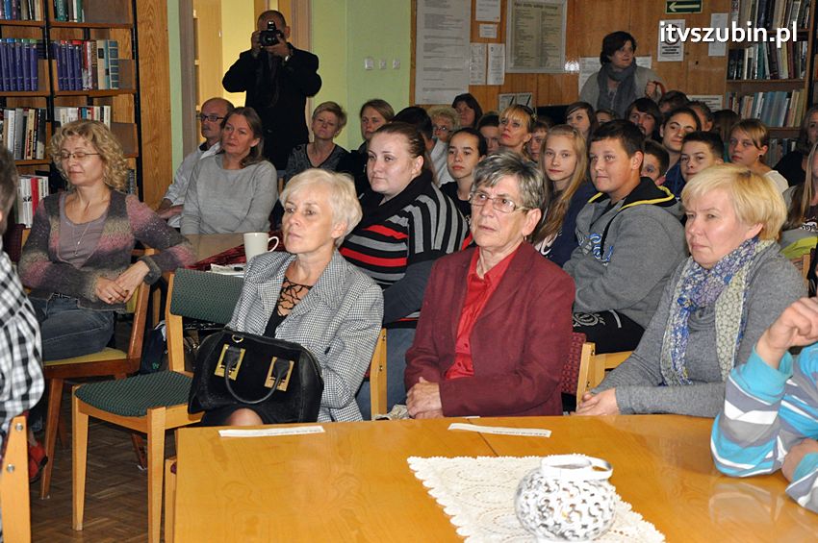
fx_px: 1362
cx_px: 409
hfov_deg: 33.4
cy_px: 272
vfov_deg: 22.6
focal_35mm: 60
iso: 1600
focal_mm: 40
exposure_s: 1/60
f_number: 4.8
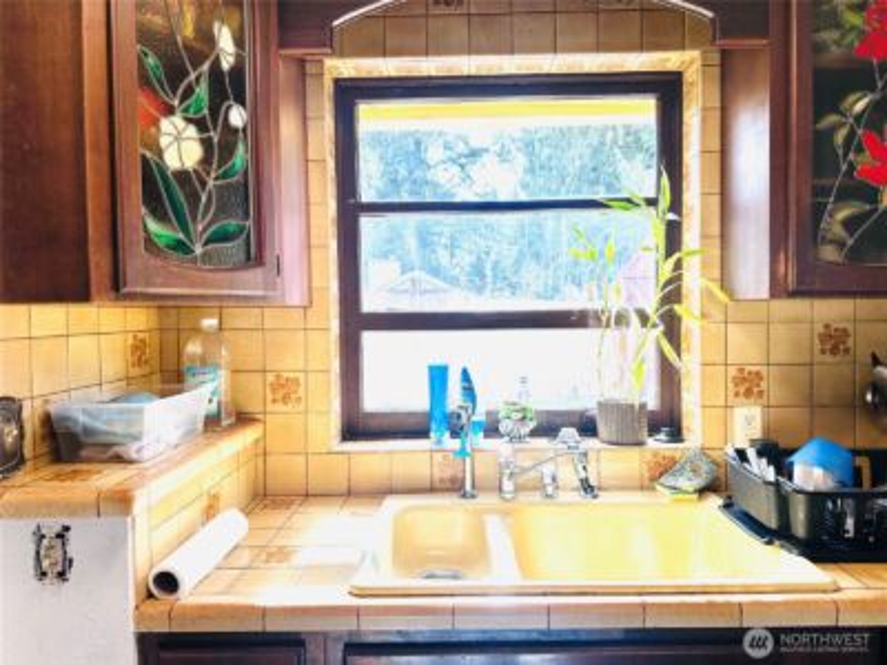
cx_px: 444
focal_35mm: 24
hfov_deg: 71.6
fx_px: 615
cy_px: 332
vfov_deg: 56.8
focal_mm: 6.86
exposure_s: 1/498
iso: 80
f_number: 1.78
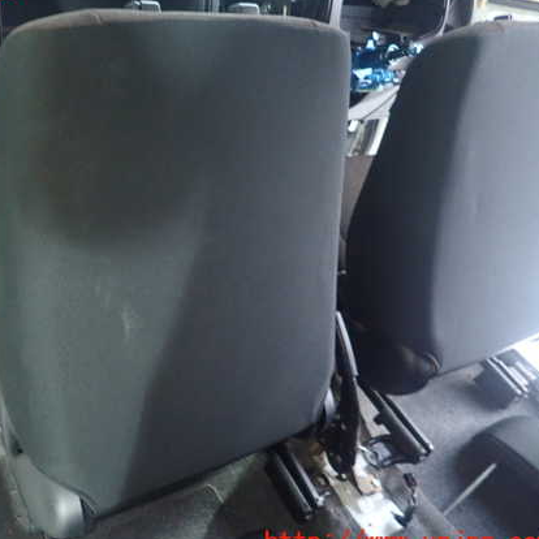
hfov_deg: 49.9
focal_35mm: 32
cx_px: 168
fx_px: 564
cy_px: 267
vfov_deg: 51.1
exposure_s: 1/10
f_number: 2
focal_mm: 4.5
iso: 800
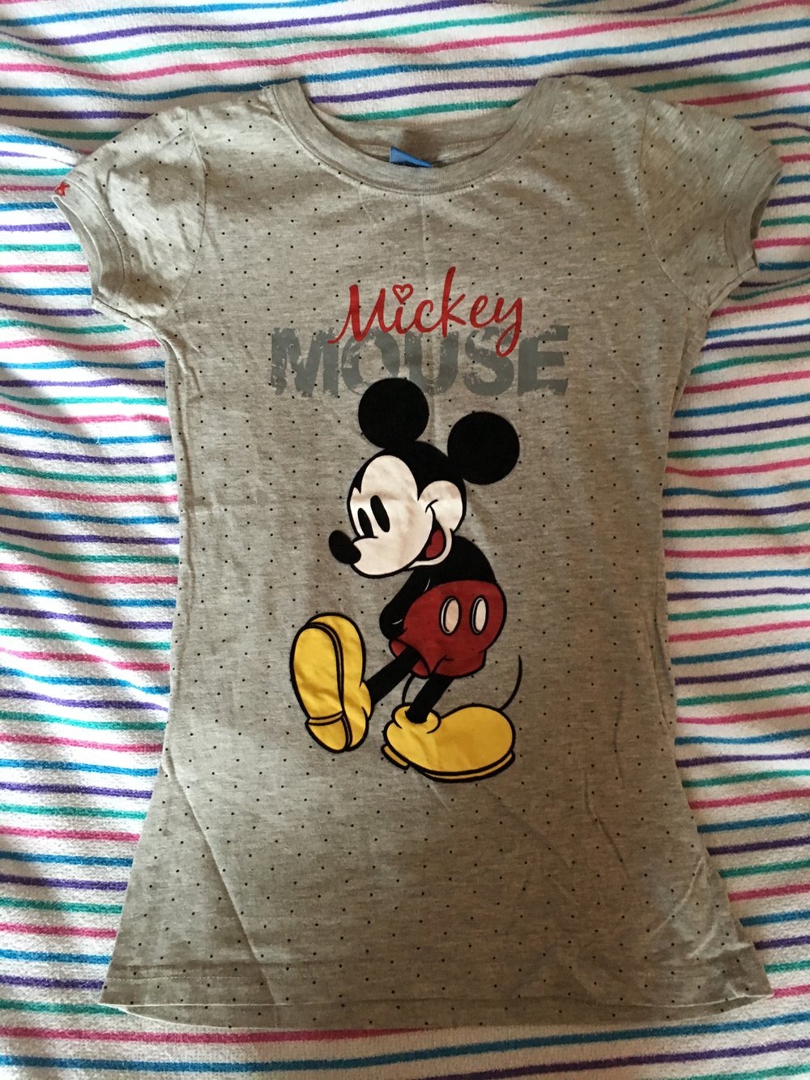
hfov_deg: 48.2
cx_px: 405
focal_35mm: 29
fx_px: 905
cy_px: 540
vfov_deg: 61.7
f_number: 2.2
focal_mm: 4.15
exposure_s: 1/25
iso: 200
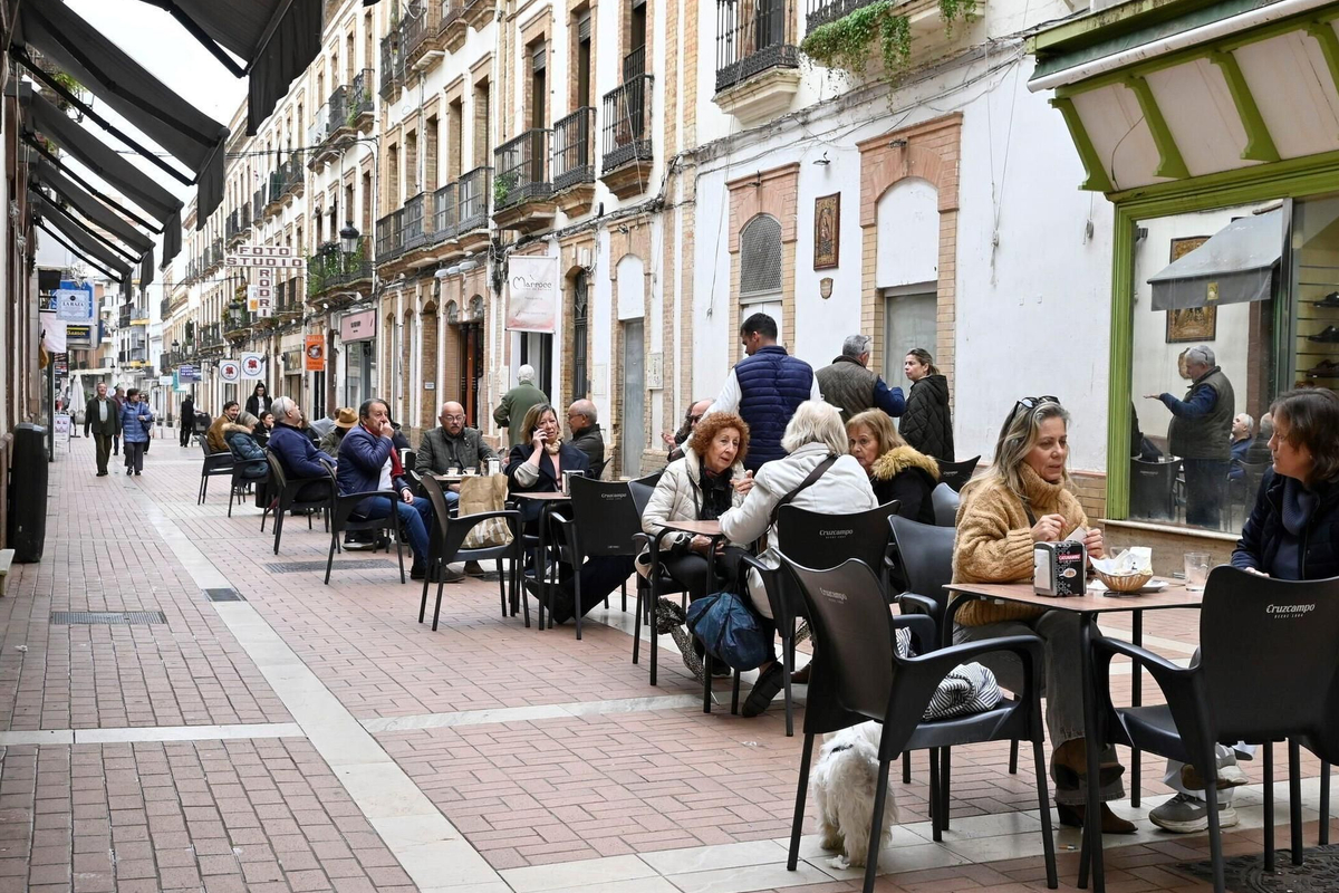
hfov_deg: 43.5
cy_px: 480
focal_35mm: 45
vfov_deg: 29.9
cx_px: 760
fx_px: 1674
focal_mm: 22.5
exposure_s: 1/320
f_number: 6.3
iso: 500
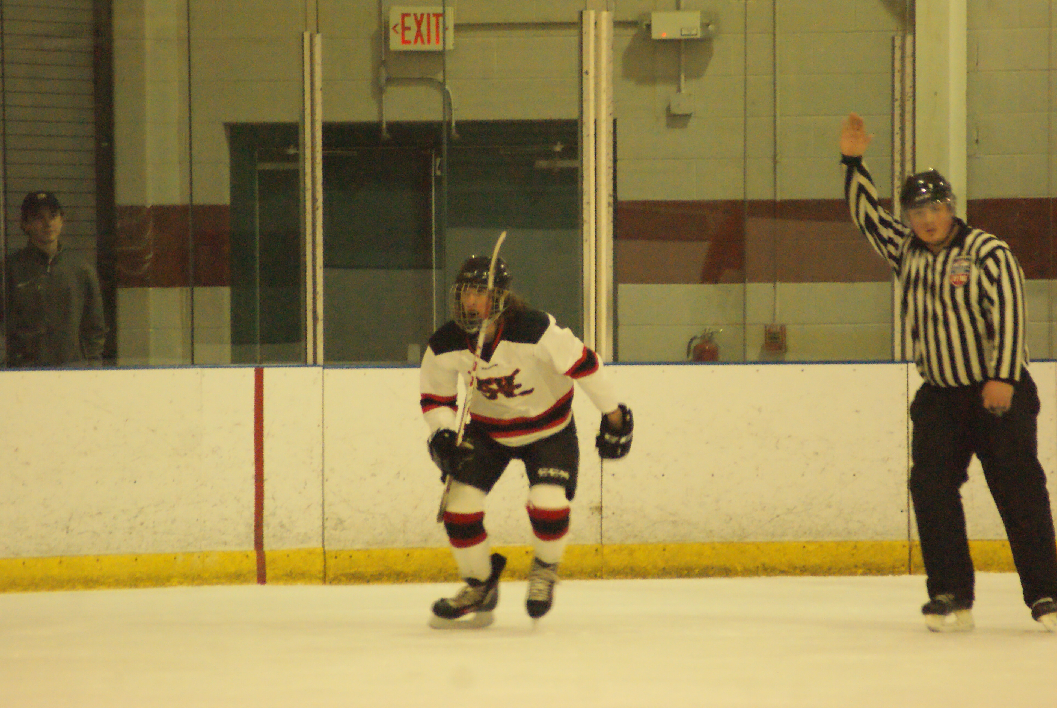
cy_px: 354
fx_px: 13228
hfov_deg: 4.6
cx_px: 528
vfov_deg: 3.1
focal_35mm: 450
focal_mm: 300
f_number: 5.6
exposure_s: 1/80
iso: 3200
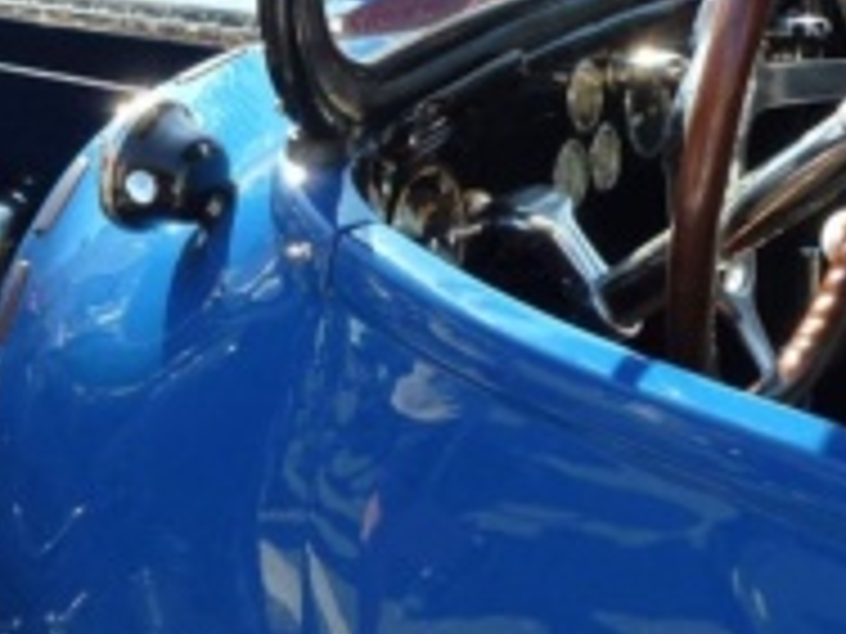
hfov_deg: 29.3
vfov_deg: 22.9
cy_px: 281
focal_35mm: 64
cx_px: 117
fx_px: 1564
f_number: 4
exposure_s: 1/200
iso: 160
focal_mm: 4.3
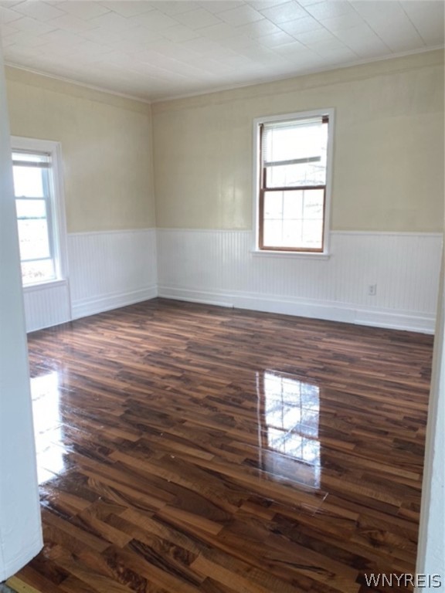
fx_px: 446
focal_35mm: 26
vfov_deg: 67.3
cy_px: 296
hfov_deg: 53.1
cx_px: 222
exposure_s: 1/120
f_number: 1.8
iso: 80
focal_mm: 4.25
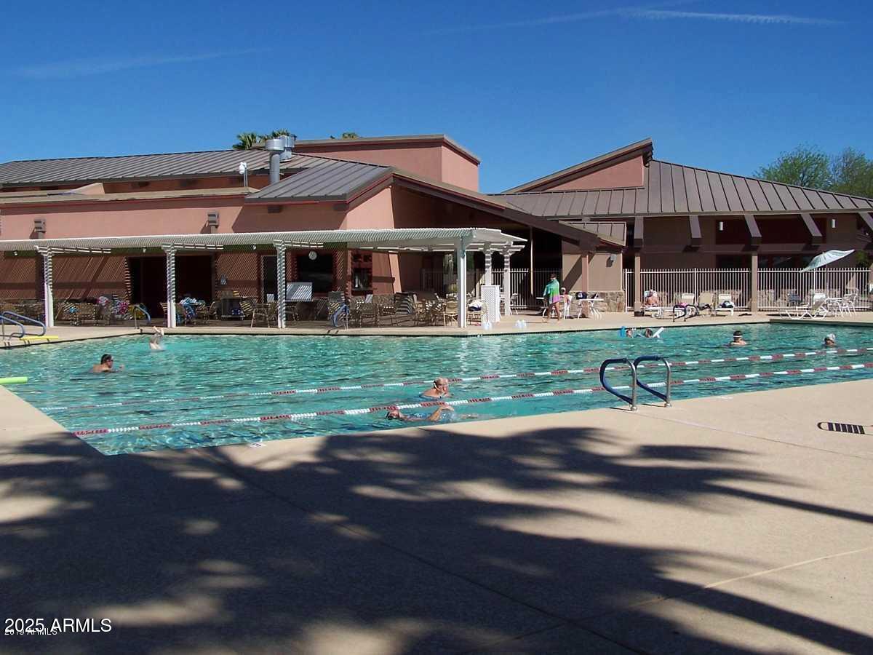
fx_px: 958
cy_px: 328
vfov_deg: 37.7
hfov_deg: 49.0
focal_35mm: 38
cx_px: 436
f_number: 5.6
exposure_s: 1/500
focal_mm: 6.3
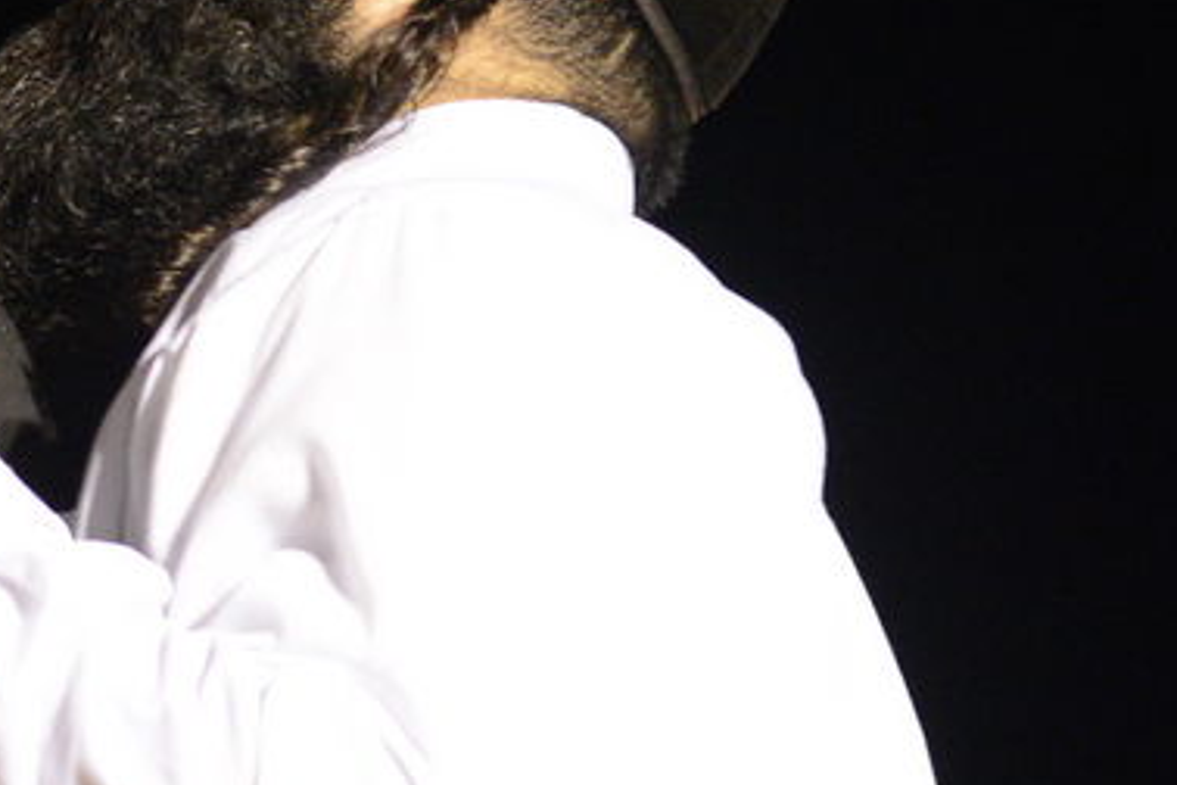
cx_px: -953
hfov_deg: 4.6
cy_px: 584
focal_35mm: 445
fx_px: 14548
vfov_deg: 3.1
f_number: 4
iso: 2500
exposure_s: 1/125
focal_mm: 120
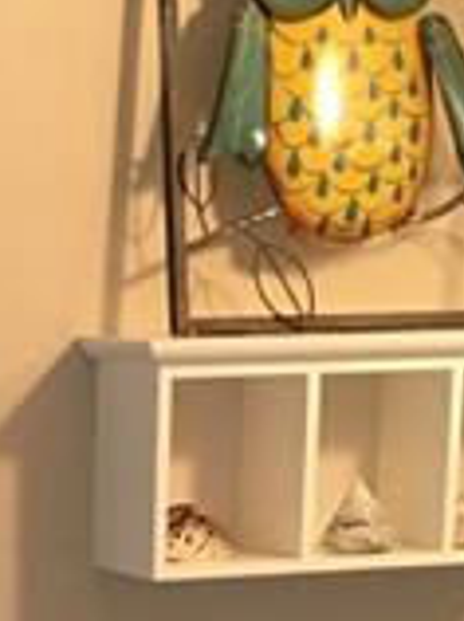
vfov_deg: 13.0
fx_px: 2527
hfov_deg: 10.3
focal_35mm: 141
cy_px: 1034
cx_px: -134
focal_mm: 4.15
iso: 64
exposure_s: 1/15
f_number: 2.2
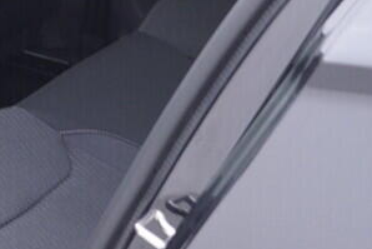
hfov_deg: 11.2
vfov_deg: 7.9
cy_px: 18
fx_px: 1799
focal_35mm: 174
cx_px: -242
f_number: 2.8
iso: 250
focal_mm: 24
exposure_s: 1/40
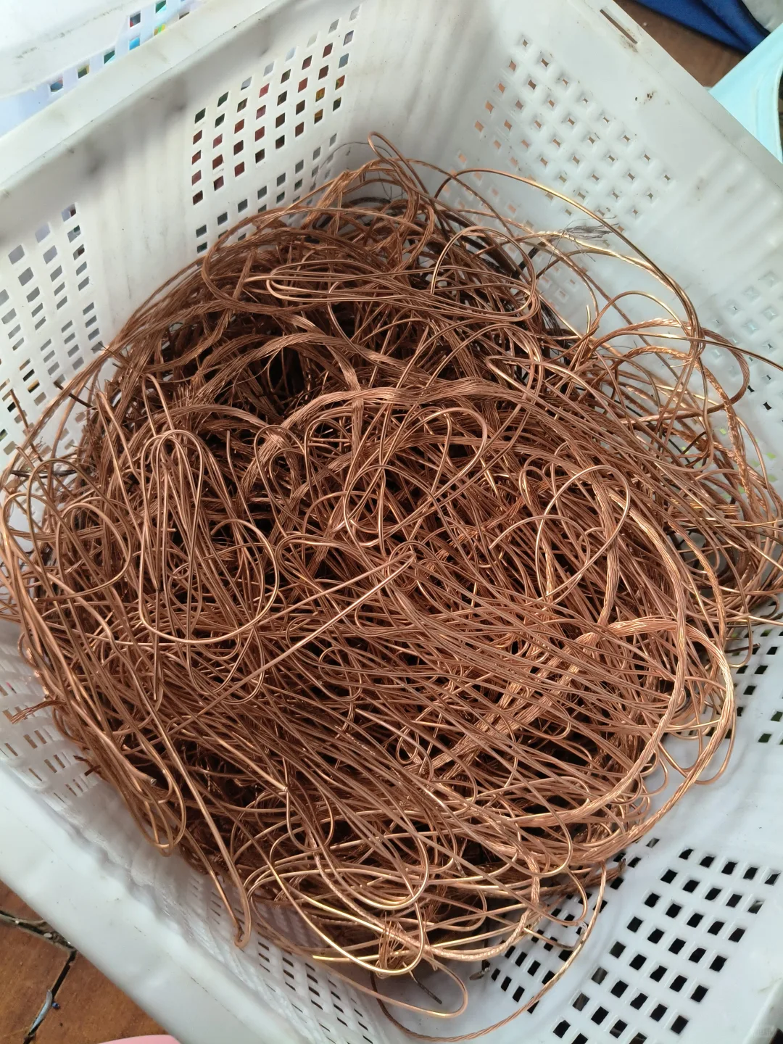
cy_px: 522
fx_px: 784
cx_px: 392
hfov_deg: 53.1
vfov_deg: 67.3
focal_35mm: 26
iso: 200
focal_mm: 4.84
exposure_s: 1/100
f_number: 1.8
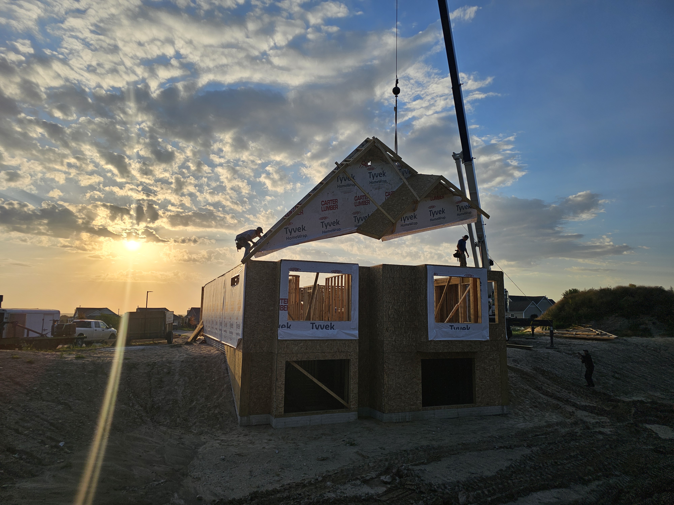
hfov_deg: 73.9
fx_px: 448
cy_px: 252
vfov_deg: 58.9
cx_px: 337
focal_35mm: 23
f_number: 1.7
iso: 10
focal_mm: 6.3
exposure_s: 1/1252
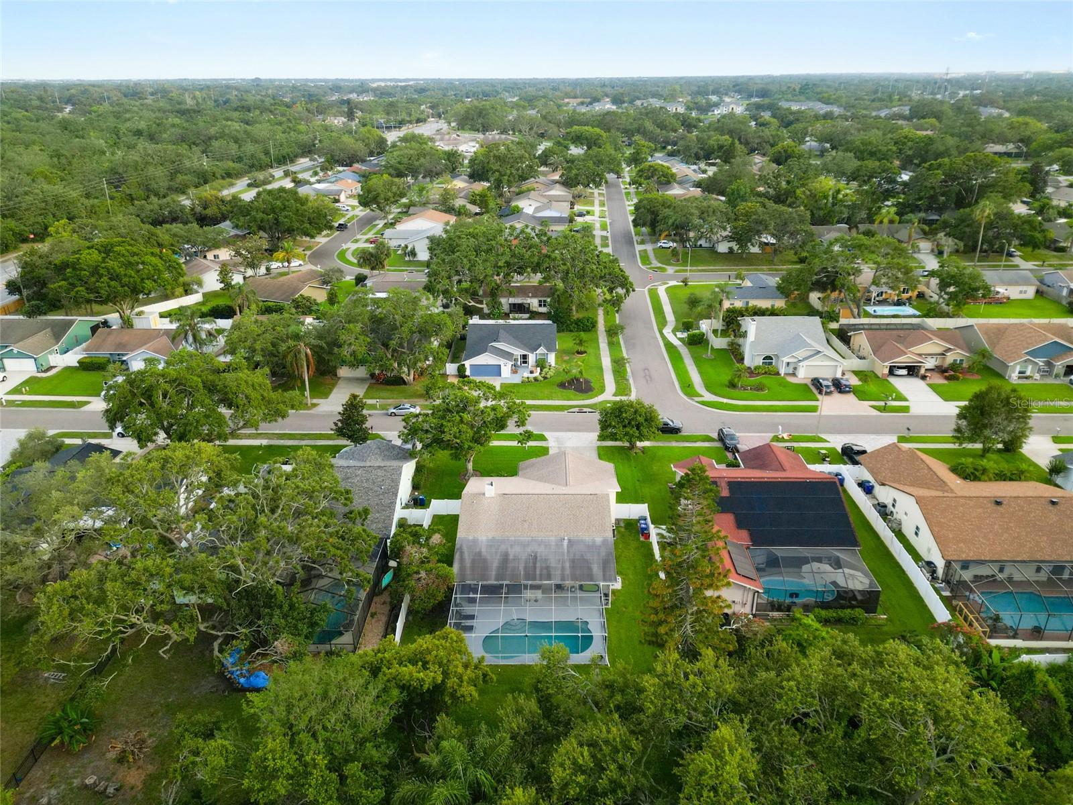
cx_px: 536
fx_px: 744
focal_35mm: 24
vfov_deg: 56.8
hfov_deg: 71.6
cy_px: 402
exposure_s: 1/15
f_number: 1.7
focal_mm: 6.72
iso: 240
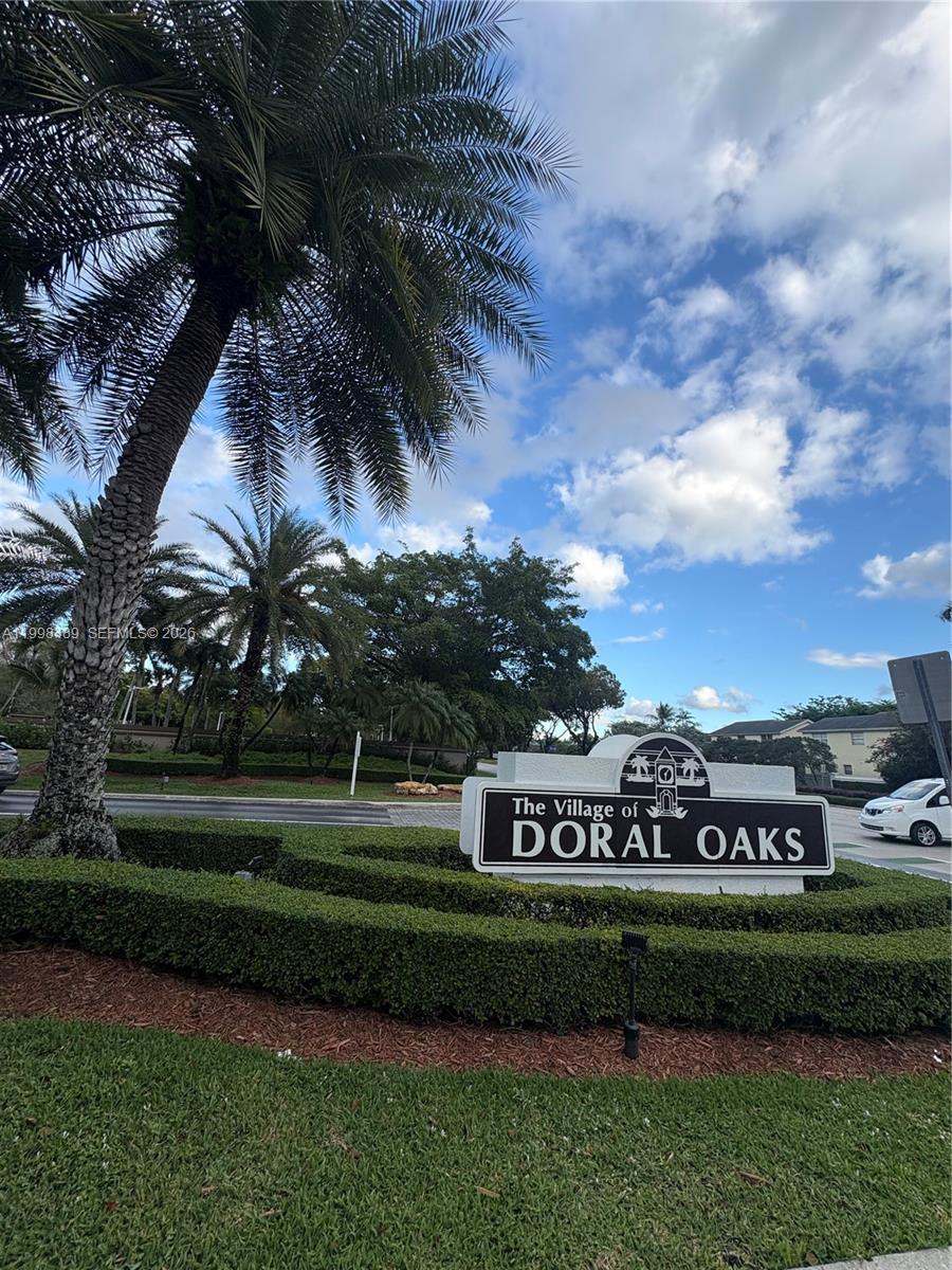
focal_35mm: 14
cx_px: 476
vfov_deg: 102.1
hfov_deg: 85.7
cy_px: 635
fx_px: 513
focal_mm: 2.22
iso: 40
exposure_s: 1/652
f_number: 2.2
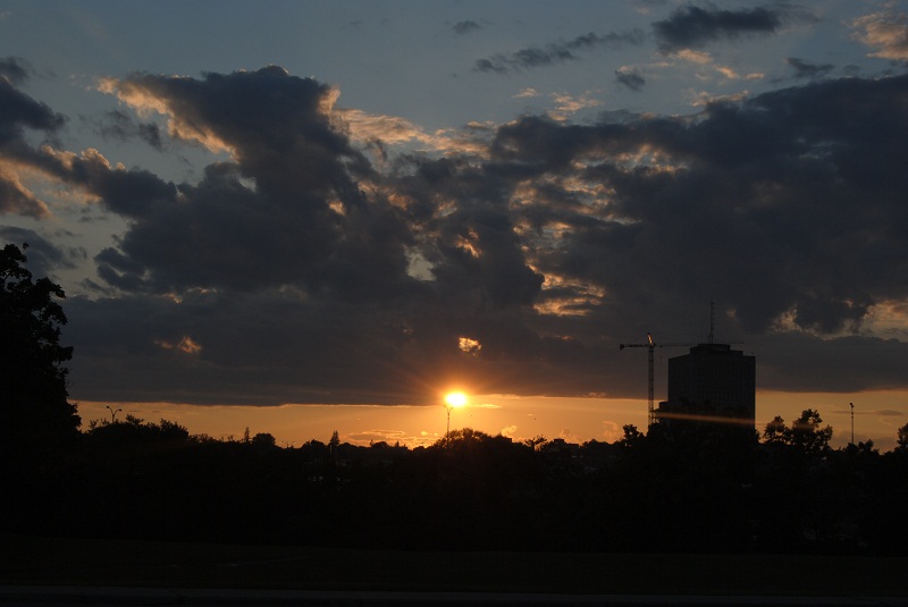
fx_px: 1515
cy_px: 304
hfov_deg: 33.4
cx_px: 454
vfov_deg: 22.7
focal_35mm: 60
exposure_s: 1/200
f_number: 16
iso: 100
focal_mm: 40
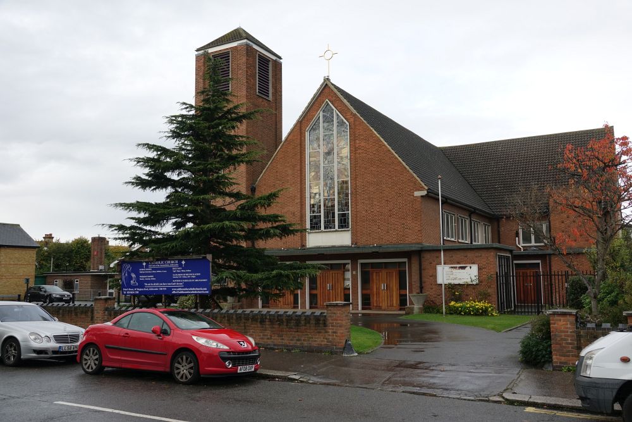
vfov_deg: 42.3
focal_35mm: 31
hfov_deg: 60.3
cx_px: 316
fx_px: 544
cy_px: 211
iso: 100
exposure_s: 1/250
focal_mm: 11.51
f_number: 3.5
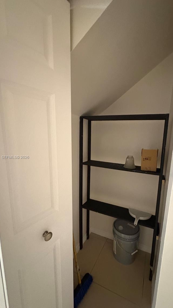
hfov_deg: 66.7
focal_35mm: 16
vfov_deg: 99.4
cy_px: 158
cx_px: 100
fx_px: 131
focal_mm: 2.22
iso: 1000
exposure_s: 1/30
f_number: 2.2
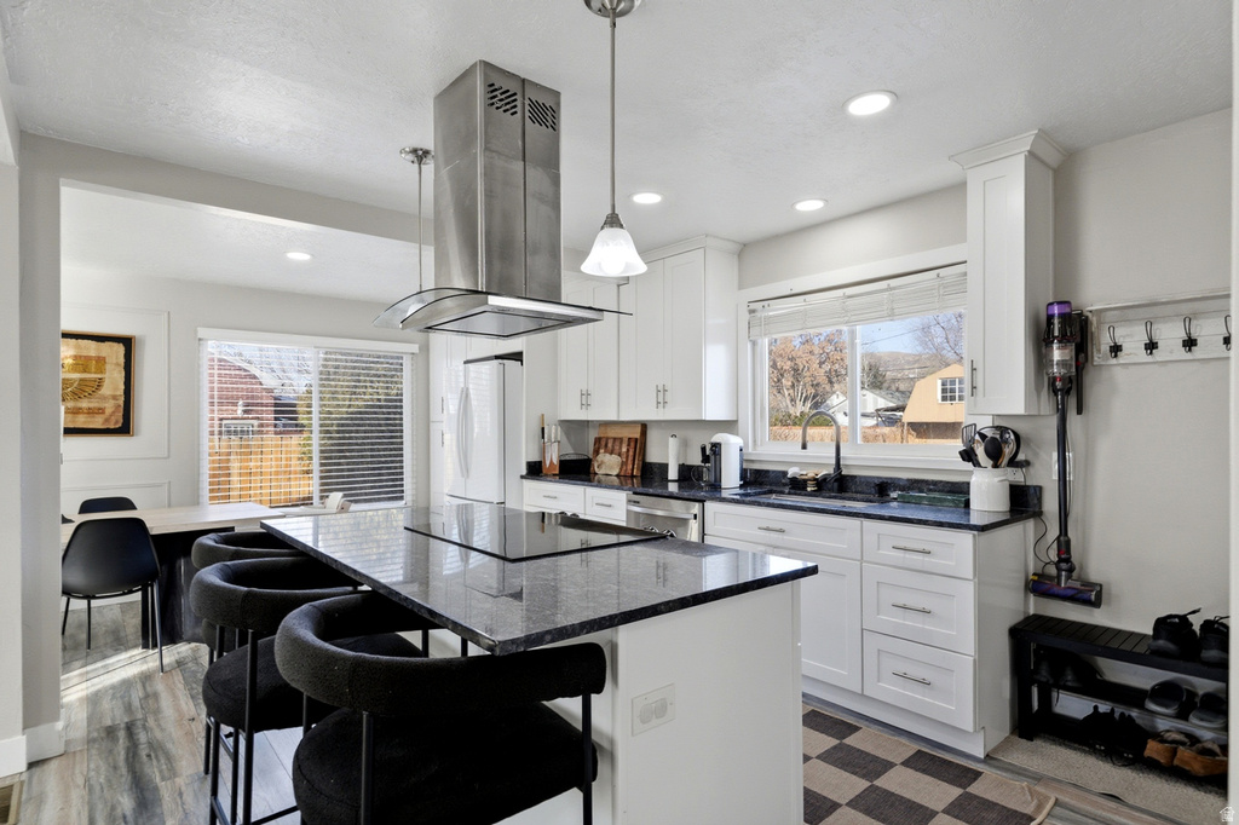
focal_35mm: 18
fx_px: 623
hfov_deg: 89.7
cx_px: 620
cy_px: 412
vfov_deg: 67.1
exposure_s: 1/400
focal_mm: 18.1
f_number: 8
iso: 250
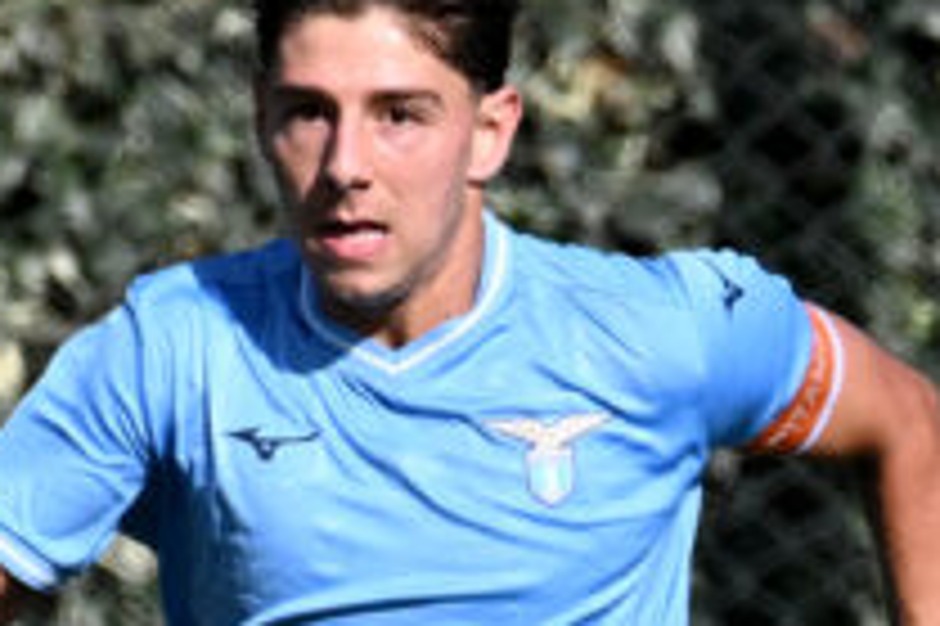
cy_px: 1126
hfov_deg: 0.7
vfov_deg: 0.5
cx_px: -634
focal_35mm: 2937
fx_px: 76626
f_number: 6.3
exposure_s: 1/1600
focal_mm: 400
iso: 400
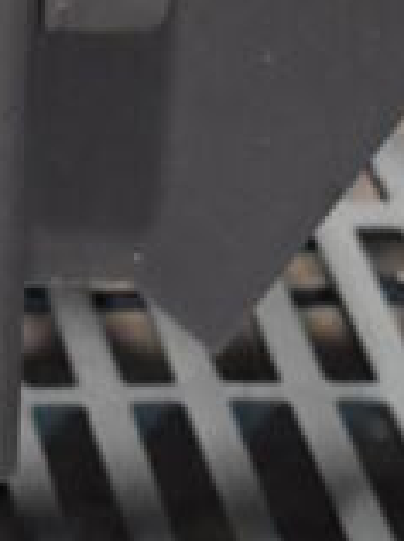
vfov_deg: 7.5
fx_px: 4038
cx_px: -356
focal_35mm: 259
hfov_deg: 5.6
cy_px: -276
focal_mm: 31
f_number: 4.2
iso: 2800
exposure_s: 1/125
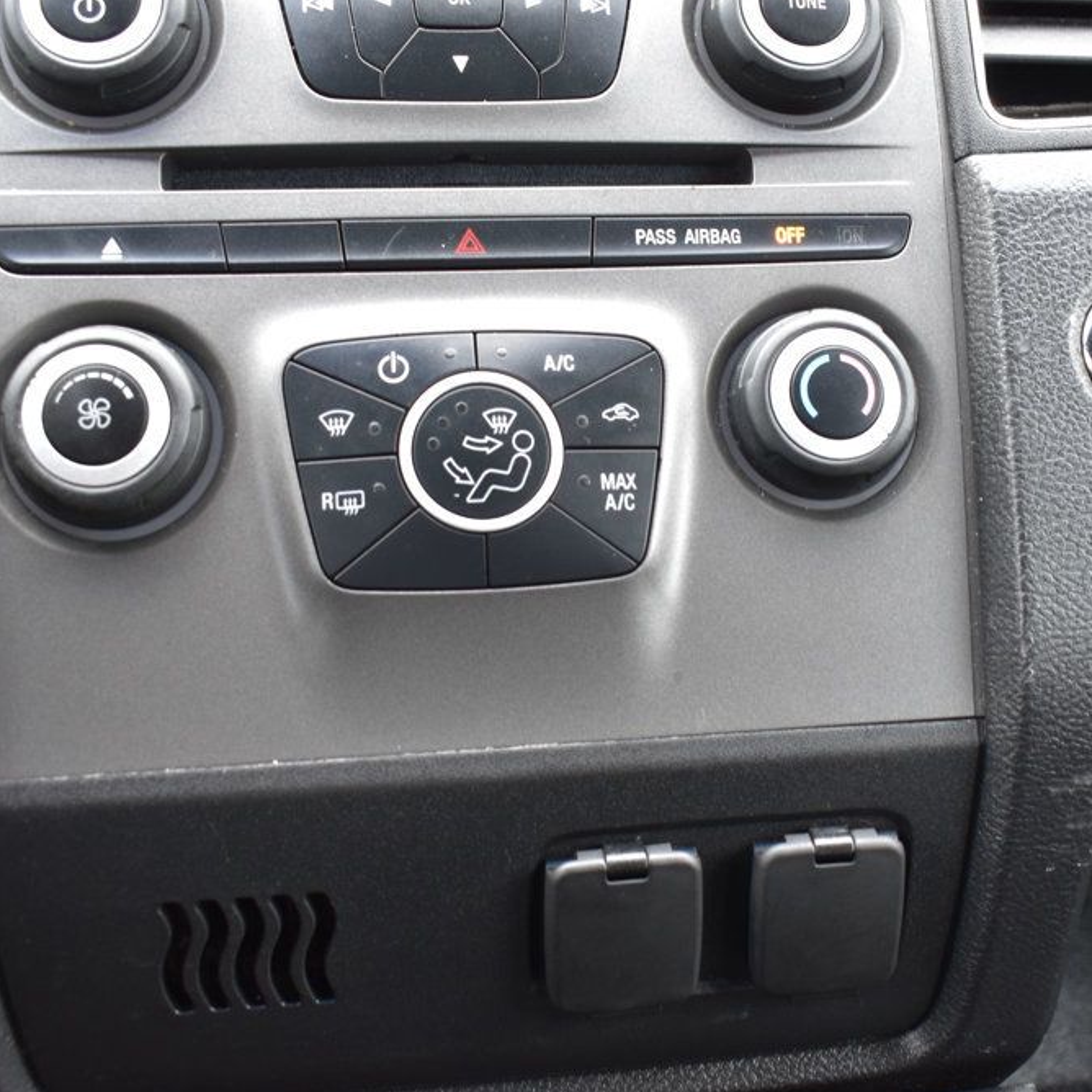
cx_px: 677
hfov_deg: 38.9
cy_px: 541
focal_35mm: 43
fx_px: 1535
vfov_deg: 39.2
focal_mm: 22
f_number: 6.3
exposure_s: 1/20
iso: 400
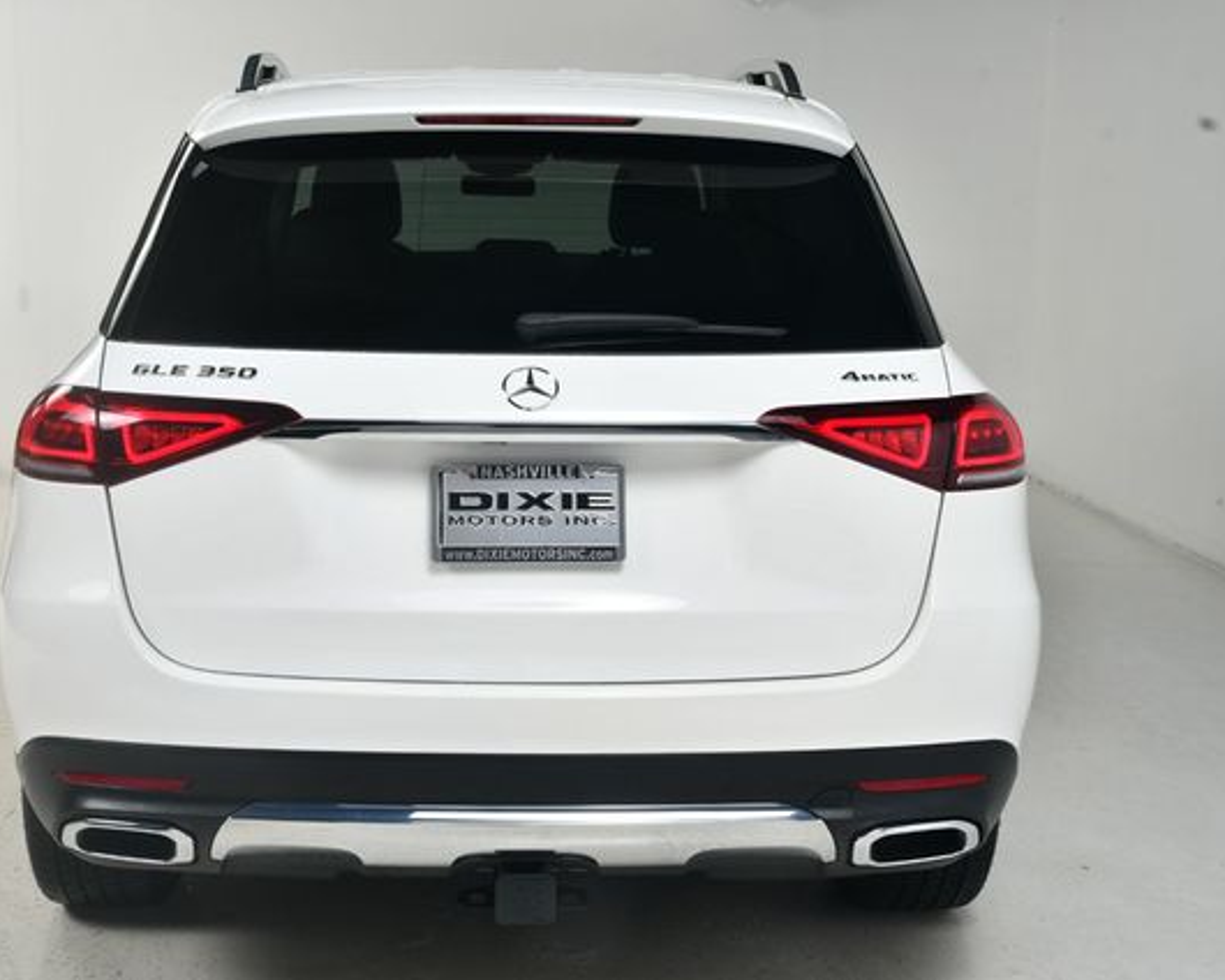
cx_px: 513
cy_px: 490
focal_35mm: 51
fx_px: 1849
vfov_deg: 29.7
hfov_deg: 36.6
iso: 100
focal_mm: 30
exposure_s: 1/160
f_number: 13
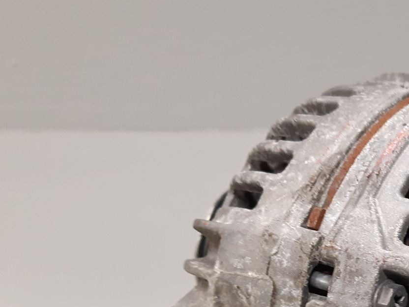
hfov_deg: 28.8
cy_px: 327
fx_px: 756
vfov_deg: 21.9
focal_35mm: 64
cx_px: 385
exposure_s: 1/50
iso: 200
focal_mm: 3.93
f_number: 1.7
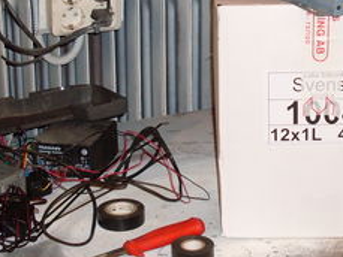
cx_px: 277
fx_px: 1051
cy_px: 21
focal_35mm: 106
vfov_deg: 13.8
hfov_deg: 18.4
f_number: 2.8
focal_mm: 6.3
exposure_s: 1/45
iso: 100
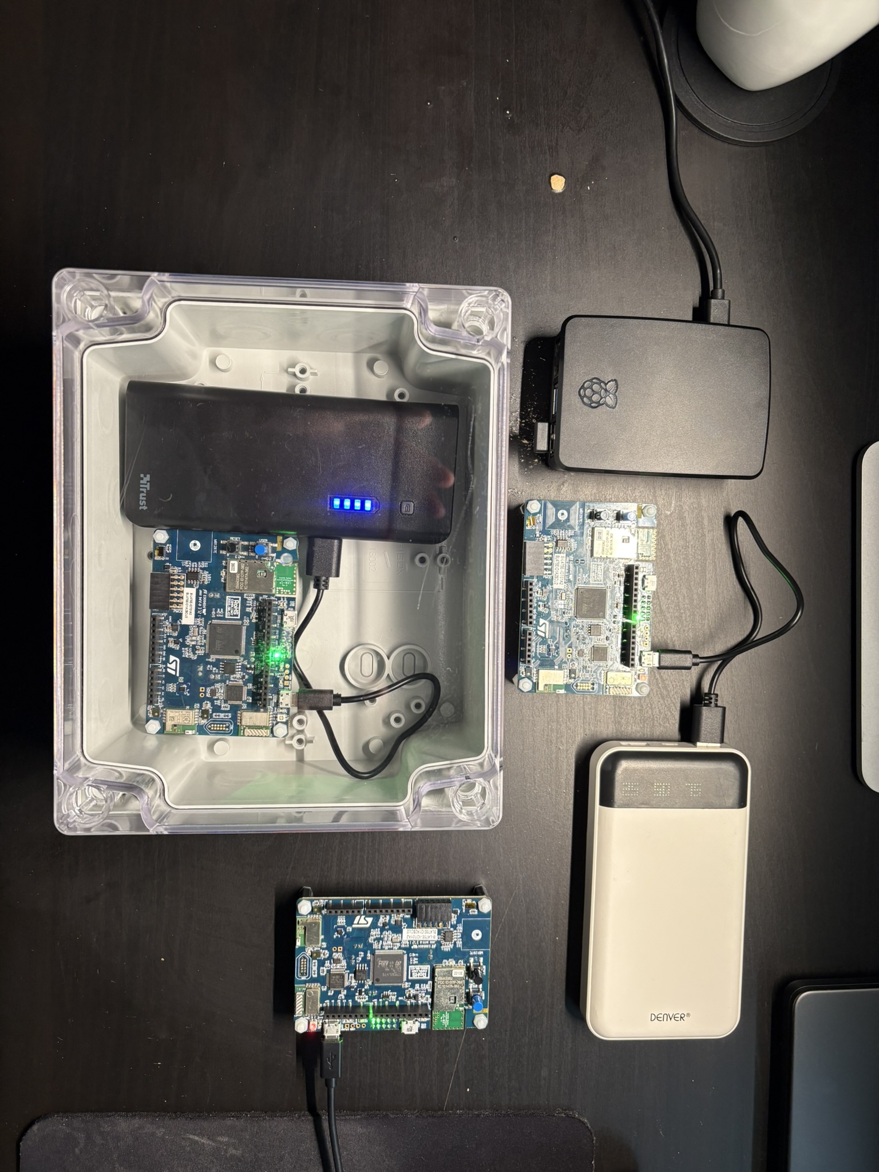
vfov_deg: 67.3
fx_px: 880
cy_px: 586
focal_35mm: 26
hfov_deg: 53.1
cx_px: 440
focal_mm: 5.96
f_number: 1.6
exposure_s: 1/58
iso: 100
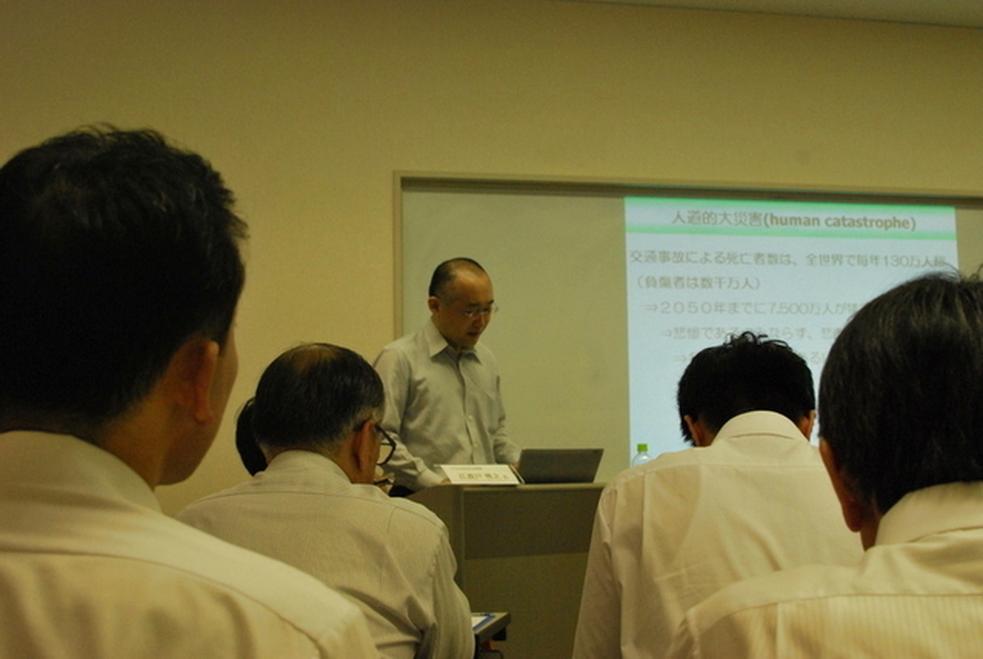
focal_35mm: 52
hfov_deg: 37.8
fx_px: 1436
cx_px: 492
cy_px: 330
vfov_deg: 25.8
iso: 800
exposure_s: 1/80
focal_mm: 35
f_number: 6.3
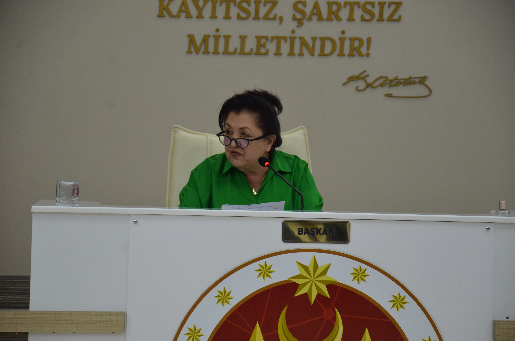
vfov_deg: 8.7
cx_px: 258
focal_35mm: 158
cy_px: 170
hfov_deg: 13.1
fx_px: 2248
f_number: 5.6
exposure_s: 1/60
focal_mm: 105
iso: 450
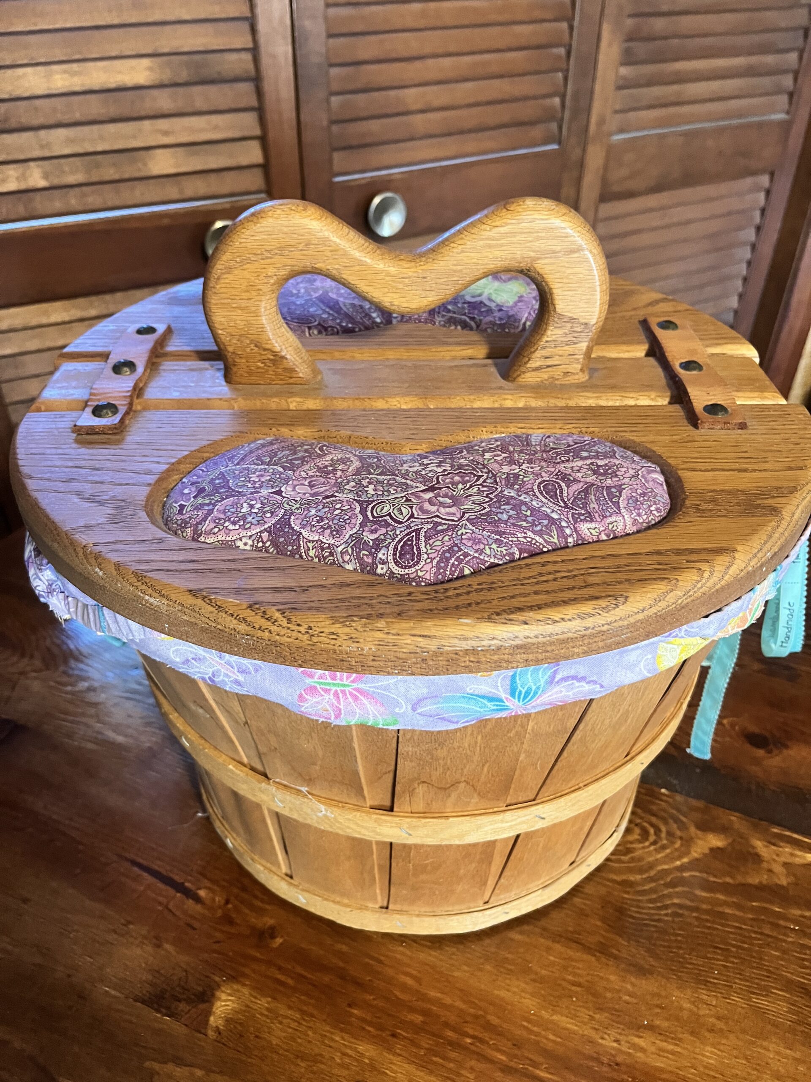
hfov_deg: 53.1
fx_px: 812
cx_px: 406
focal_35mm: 26
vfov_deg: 67.3
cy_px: 541
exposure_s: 1/40
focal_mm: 5.1
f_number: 1.6
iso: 500
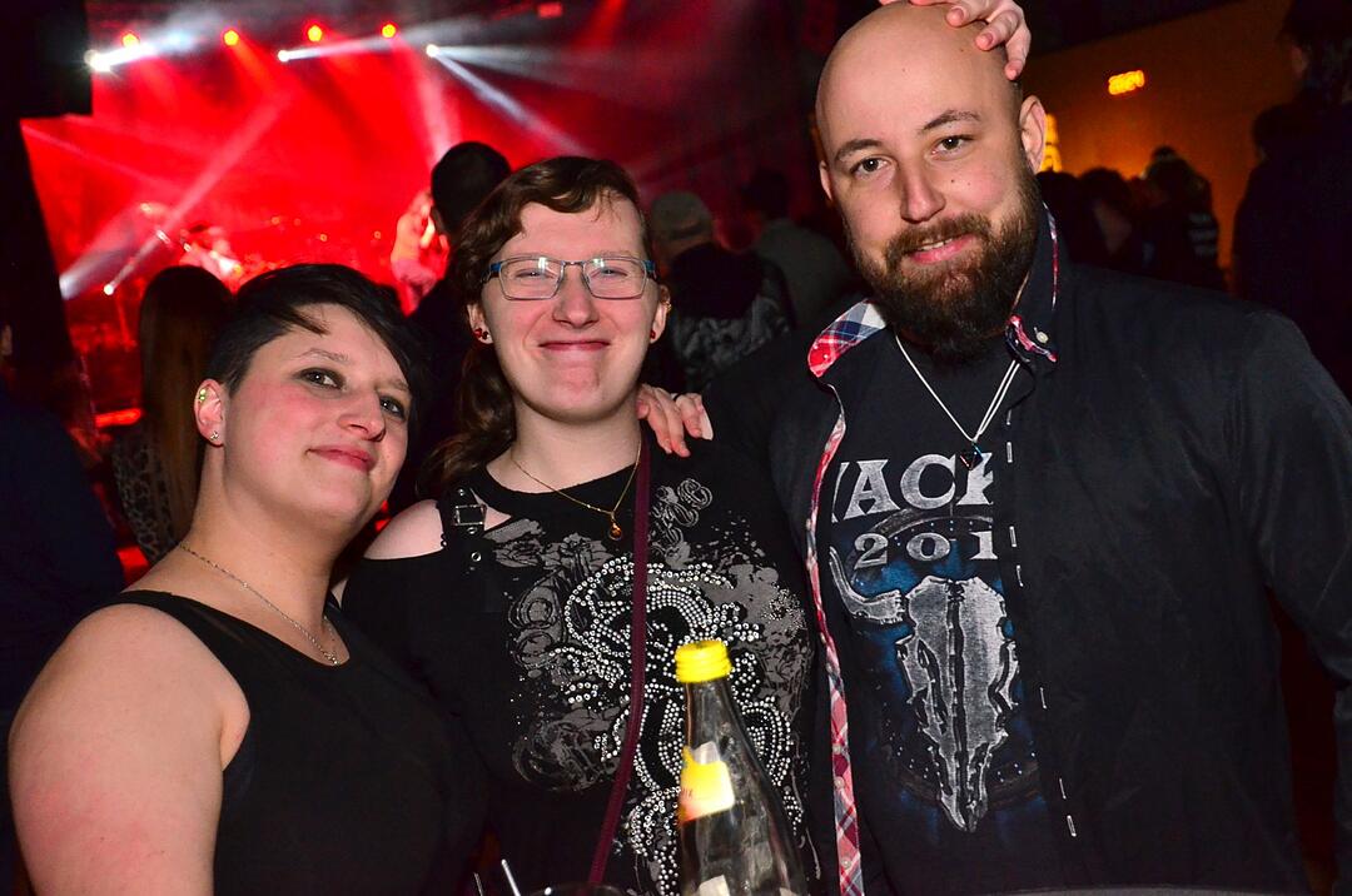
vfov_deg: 28.0
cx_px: 676
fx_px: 1799
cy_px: 448
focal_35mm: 48
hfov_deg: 41.2
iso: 3200
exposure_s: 1/30
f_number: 5.6
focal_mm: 32
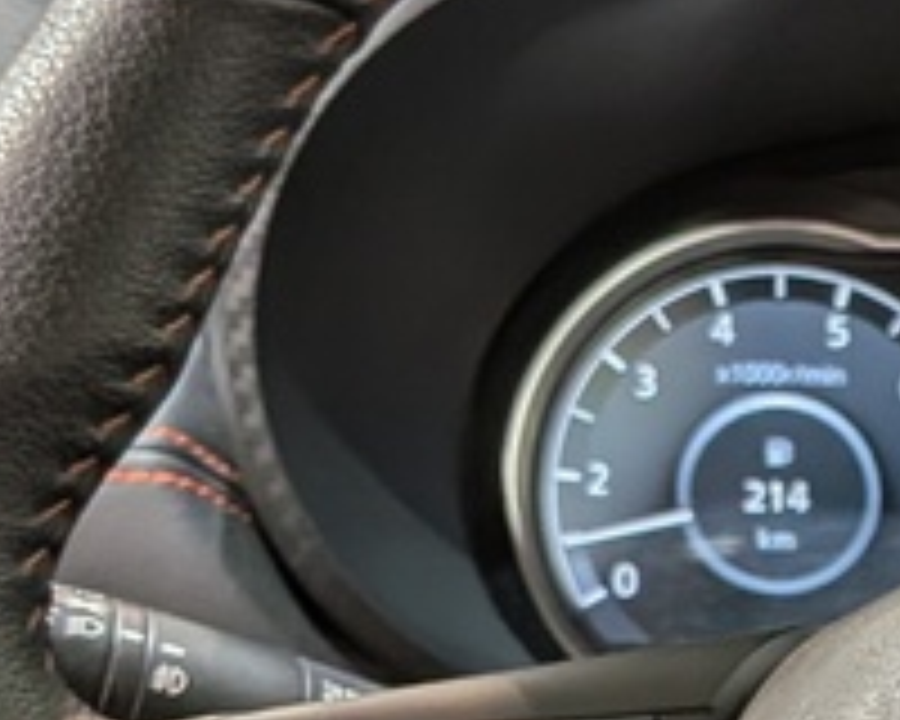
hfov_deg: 15.2
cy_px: 950
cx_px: 1224
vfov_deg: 12.4
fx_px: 3196
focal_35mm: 120
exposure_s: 1/24
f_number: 1.7
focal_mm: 4.53
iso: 47
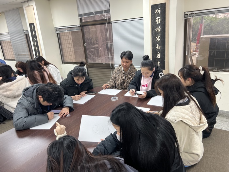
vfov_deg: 53.1
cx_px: 114
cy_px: 86
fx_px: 172
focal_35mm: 26
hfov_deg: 67.3
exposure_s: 1/60
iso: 80
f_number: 1.5
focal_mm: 5.7
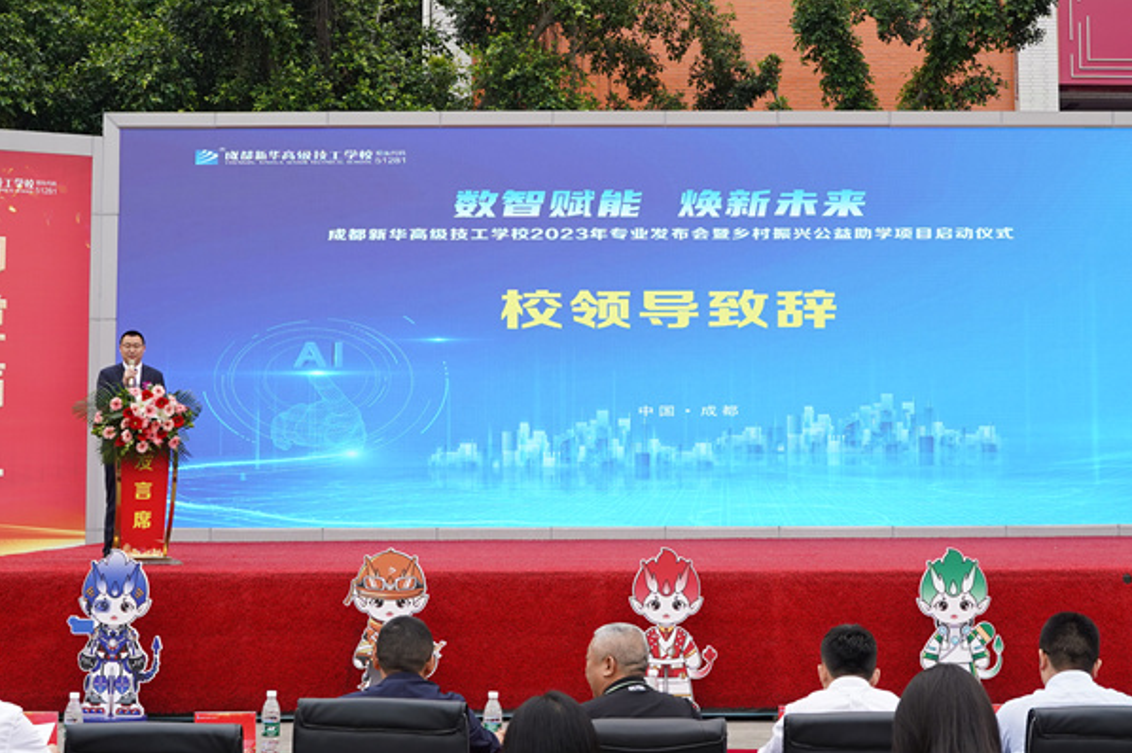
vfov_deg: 21.2
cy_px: 289
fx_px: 2011
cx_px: 644
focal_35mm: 64
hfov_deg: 31.4
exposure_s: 1/200
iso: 250
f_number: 5.6
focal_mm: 34
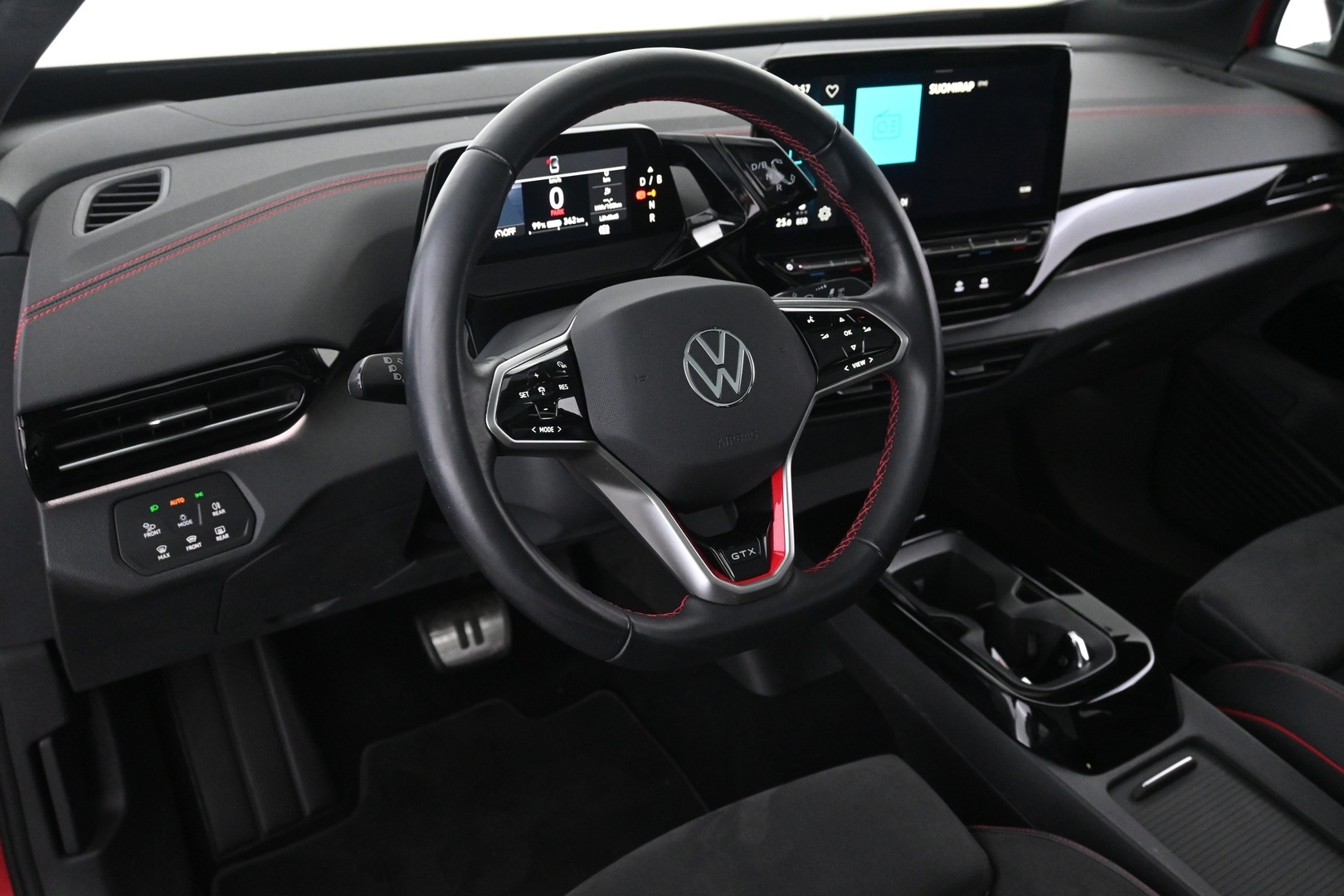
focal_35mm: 32
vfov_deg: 40.8
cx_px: 672
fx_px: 1204
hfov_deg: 58.3
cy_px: 448
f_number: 4
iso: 2800
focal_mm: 21.5
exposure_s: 1/30
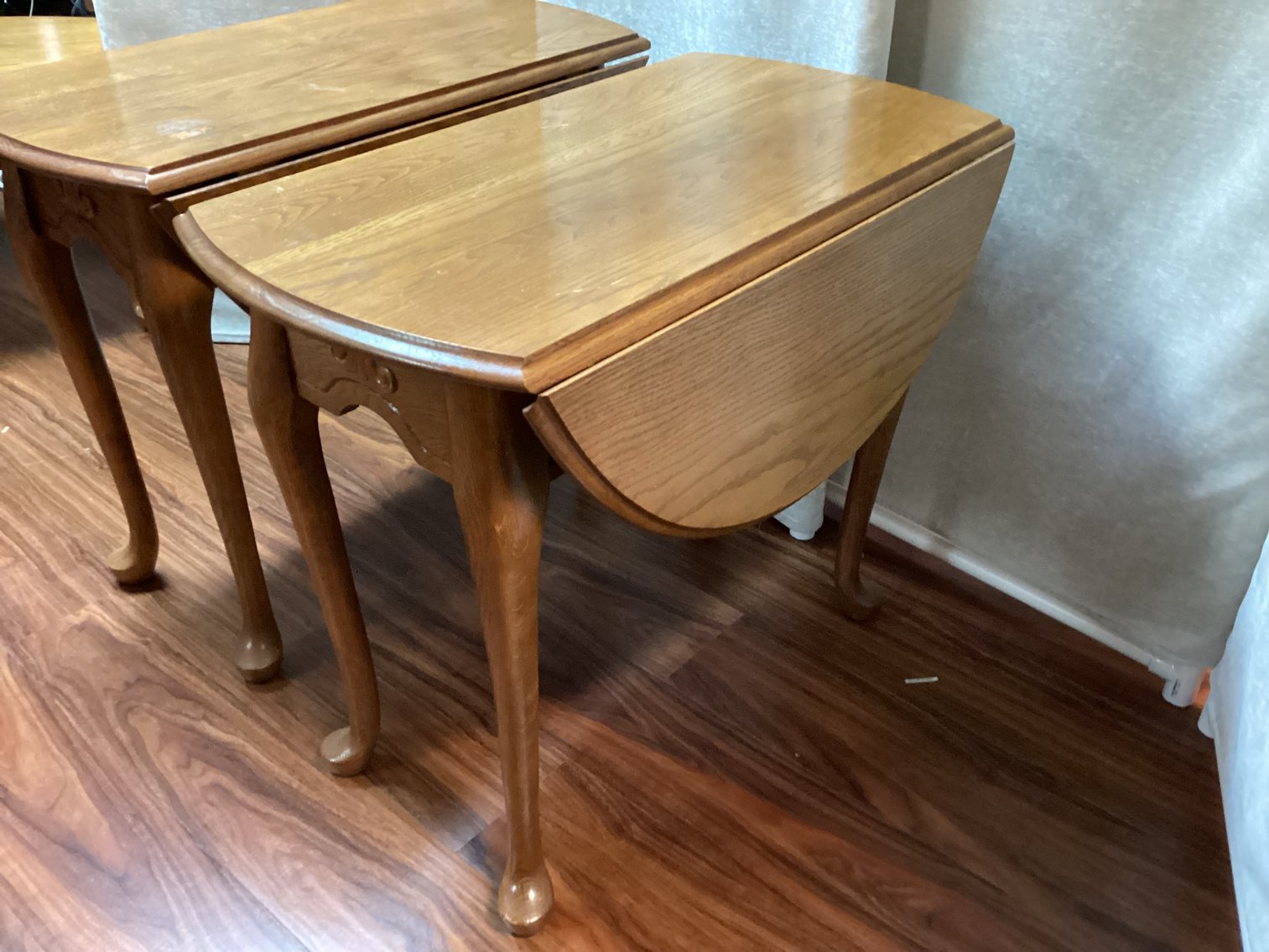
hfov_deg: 58.3
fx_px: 1137
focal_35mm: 31
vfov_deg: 45.4
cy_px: 476
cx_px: 634
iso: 640
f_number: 2.4
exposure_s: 1/30
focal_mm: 3.3
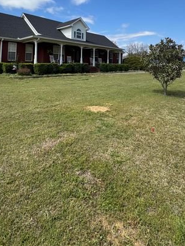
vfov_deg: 68.1
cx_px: 97
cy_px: 55
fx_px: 164
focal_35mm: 23
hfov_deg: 58.8
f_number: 2.2
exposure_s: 1/1567
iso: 40
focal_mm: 2.22
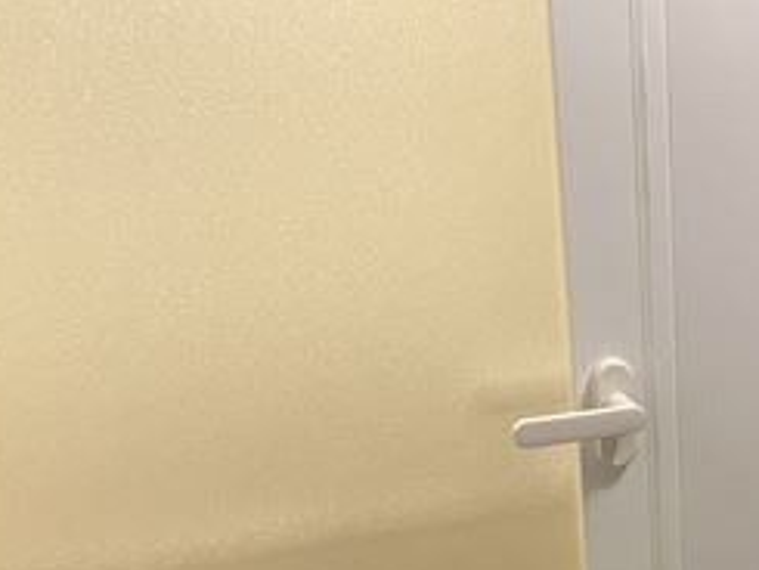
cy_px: 688
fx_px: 1492
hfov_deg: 27.0
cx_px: 750
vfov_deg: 20.2
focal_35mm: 68
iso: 200
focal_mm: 4.25
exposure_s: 1/50
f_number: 1.8
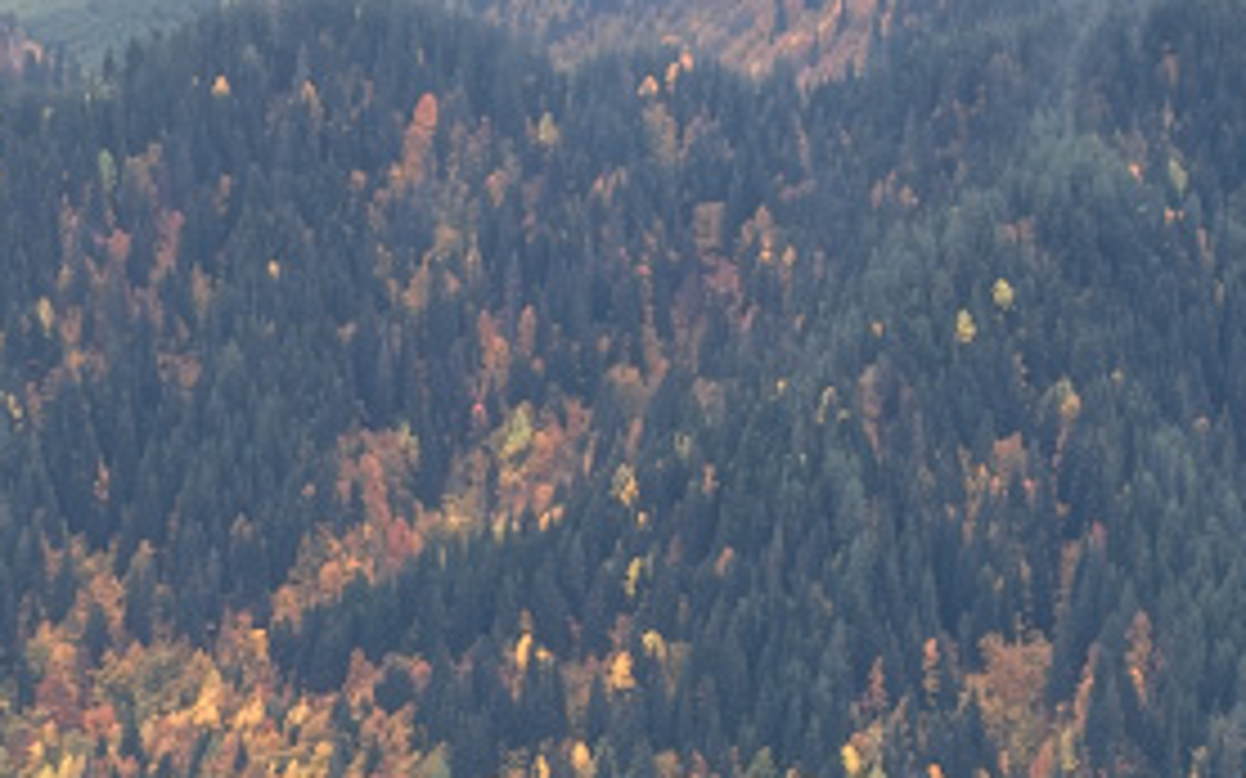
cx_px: 121
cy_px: 1142
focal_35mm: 247
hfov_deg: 8.5
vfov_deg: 5.3
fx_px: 8386
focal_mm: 23
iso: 500
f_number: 11
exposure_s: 1/80
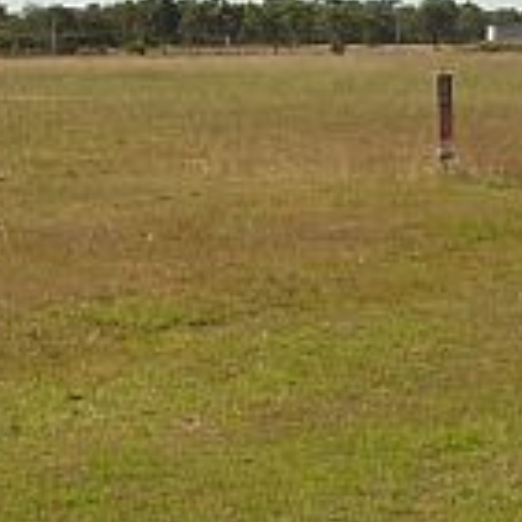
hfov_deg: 9.1
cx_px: 537
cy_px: 189
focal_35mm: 191
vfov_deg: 9.2
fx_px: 3259
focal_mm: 6.3
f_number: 4.9
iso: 50
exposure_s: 1/512
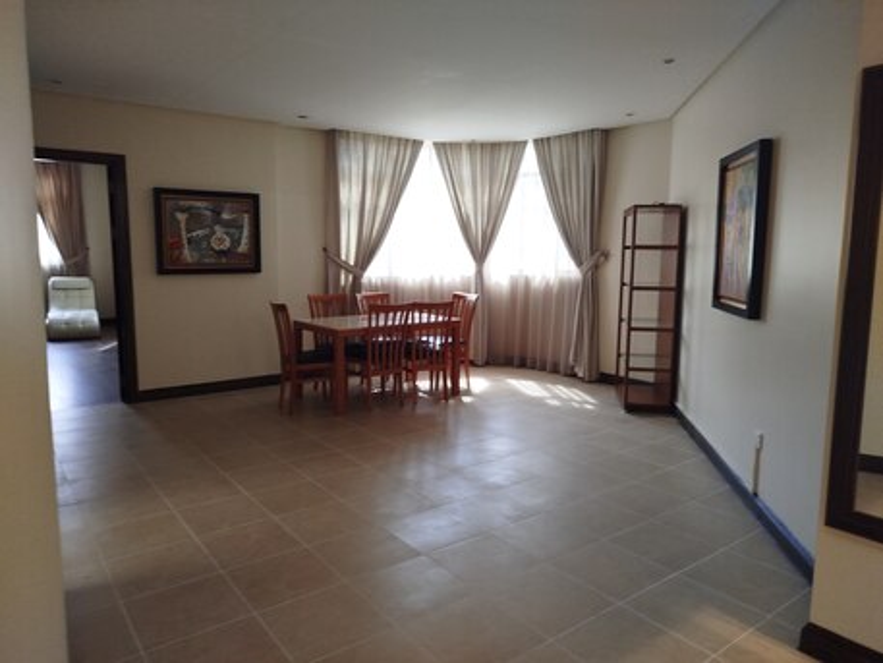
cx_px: 442
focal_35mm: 24
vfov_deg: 56.8
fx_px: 612
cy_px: 332
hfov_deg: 71.6
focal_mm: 5.31
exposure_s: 1/33
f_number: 1.7
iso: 250
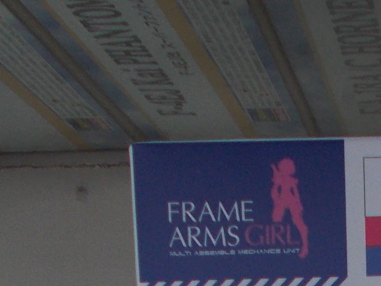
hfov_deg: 14.8
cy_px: 701
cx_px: 486
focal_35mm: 128
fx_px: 1409
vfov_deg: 10.0
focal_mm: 4.6
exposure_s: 1/25
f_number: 3.2
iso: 100
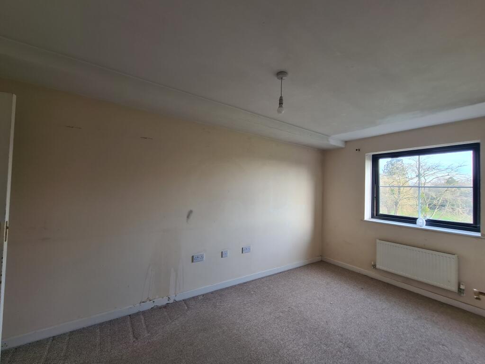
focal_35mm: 13
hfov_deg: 106.2
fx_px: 182
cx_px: 242
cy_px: 182
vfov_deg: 89.9
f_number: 2.2
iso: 80
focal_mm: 2.2
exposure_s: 1/50
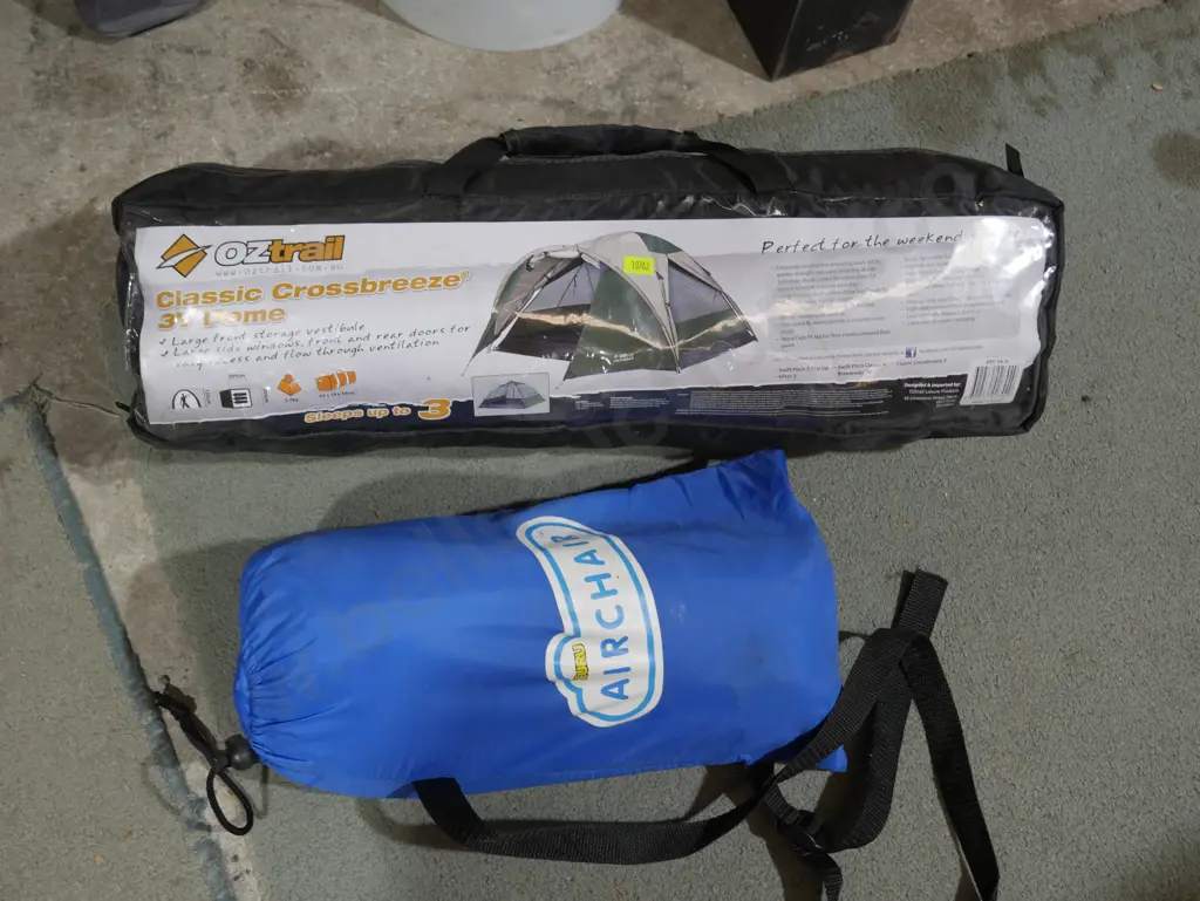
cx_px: 600
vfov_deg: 34.4
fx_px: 1457
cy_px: 450
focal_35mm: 42
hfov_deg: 44.8
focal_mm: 21
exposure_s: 1/60
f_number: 4.6
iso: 500
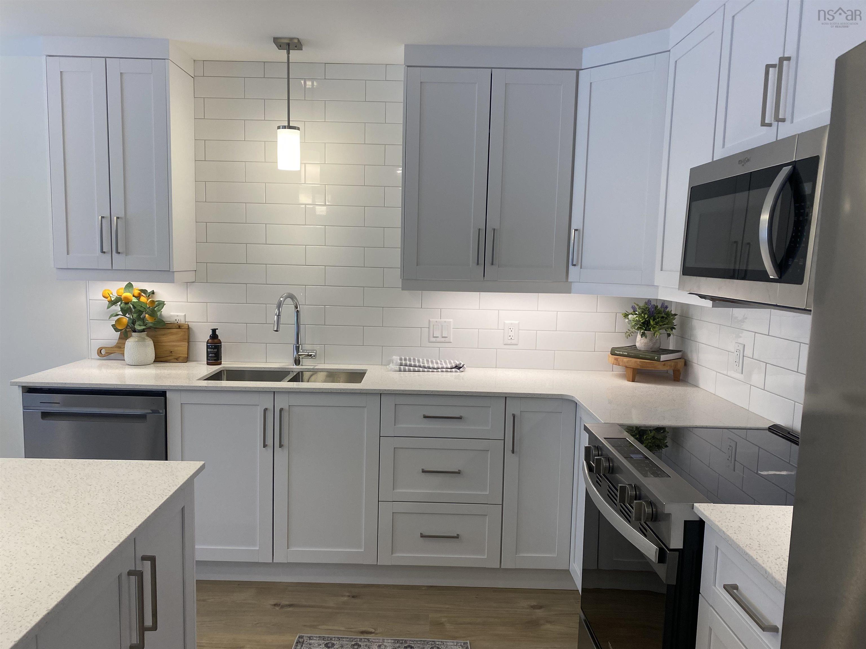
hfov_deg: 67.3
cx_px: 433
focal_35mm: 26
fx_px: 650
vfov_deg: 53.1
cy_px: 324
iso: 100
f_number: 1.8
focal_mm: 4.25
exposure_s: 1/120
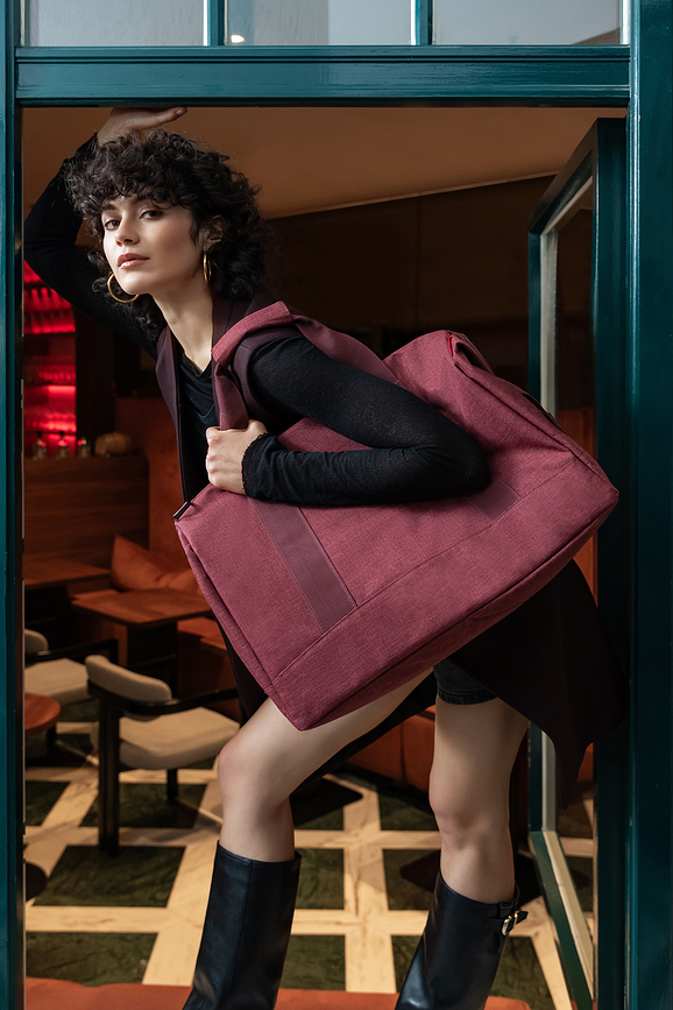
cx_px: 336
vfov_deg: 54.4
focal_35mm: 35
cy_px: 505
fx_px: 981
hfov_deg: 37.9
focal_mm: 35
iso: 1250
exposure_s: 1/160
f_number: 5
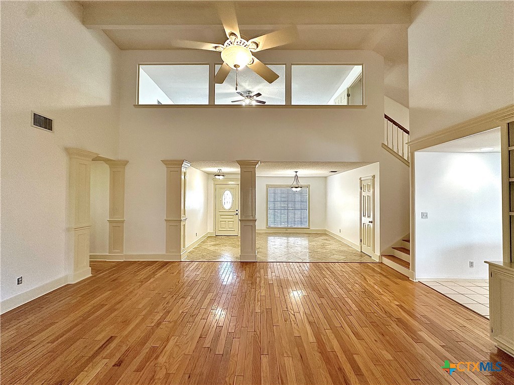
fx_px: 208
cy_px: 192
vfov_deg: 85.6
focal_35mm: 14
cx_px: 257
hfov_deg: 102.1
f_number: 2.2
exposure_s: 1/120
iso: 250
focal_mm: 2.22
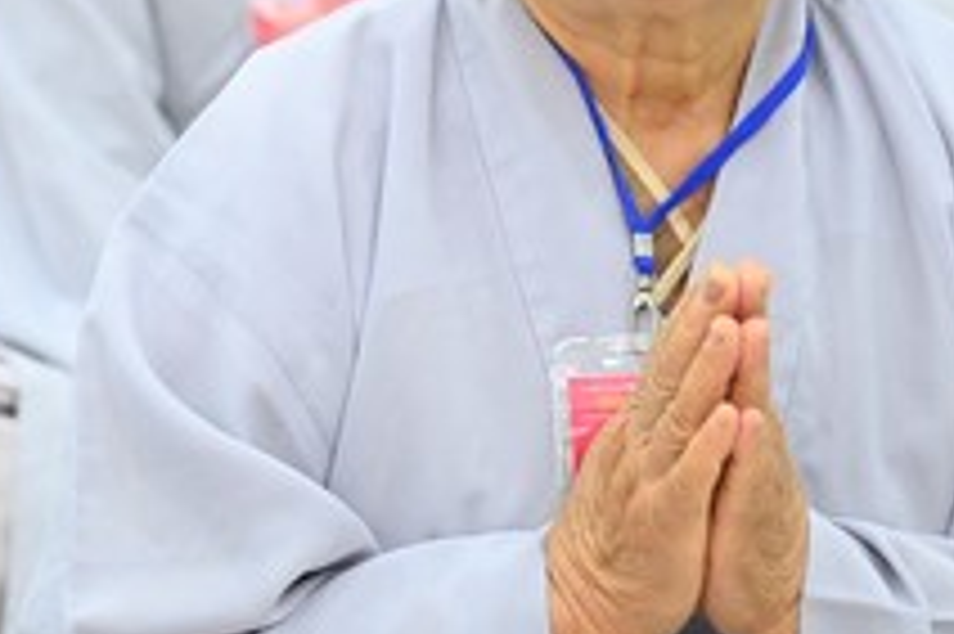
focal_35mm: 368
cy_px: -85
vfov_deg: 3.7
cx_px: 315
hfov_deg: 5.6
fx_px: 9744
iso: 6400
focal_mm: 120
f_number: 4
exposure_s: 1/160
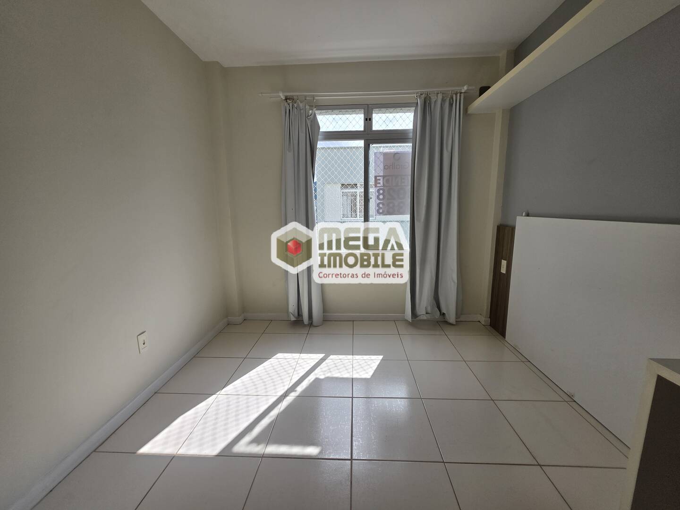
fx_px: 255
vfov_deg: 89.9
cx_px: 340
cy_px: 255
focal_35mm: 13
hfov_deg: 106.2
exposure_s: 1/1228
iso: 40
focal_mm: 2.2
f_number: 1.9
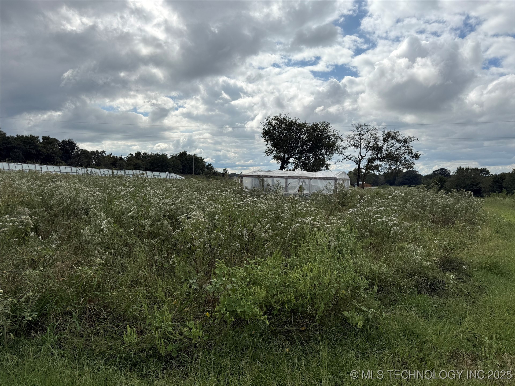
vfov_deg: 56.8
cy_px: 193
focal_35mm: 24
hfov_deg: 71.6
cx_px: 258
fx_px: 357
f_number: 1.78
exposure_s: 1/8130
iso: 80
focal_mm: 6.76
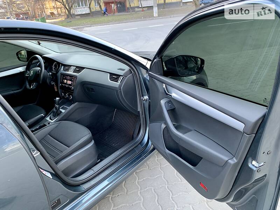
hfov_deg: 67.3
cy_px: 105
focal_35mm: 26
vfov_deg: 53.1
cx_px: 140
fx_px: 210
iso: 100
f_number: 1.8
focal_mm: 4.2
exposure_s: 1/83
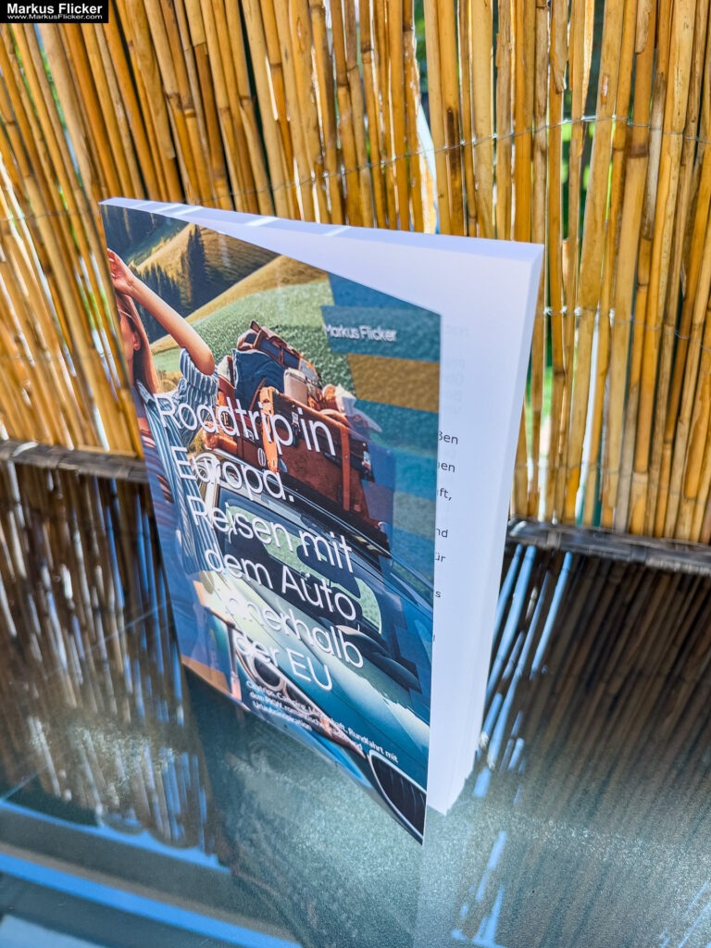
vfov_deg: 67.3
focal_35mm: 26
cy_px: 474
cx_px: 356
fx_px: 712
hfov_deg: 53.1
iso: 50
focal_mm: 5.7
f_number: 1.5
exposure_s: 1/750
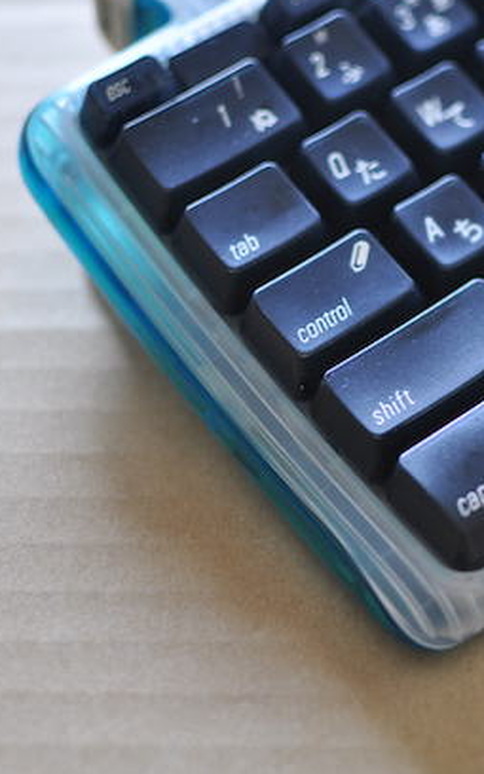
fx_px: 1769
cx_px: 473
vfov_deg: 24.7
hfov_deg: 15.3
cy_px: 394
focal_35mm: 84
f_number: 2
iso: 200
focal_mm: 35
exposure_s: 1/30
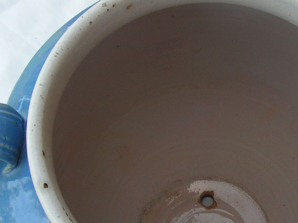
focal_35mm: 77
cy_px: 132
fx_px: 663
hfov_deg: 25.2
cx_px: 203
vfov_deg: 19.1
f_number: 3.2
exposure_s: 1/200
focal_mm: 6
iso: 64
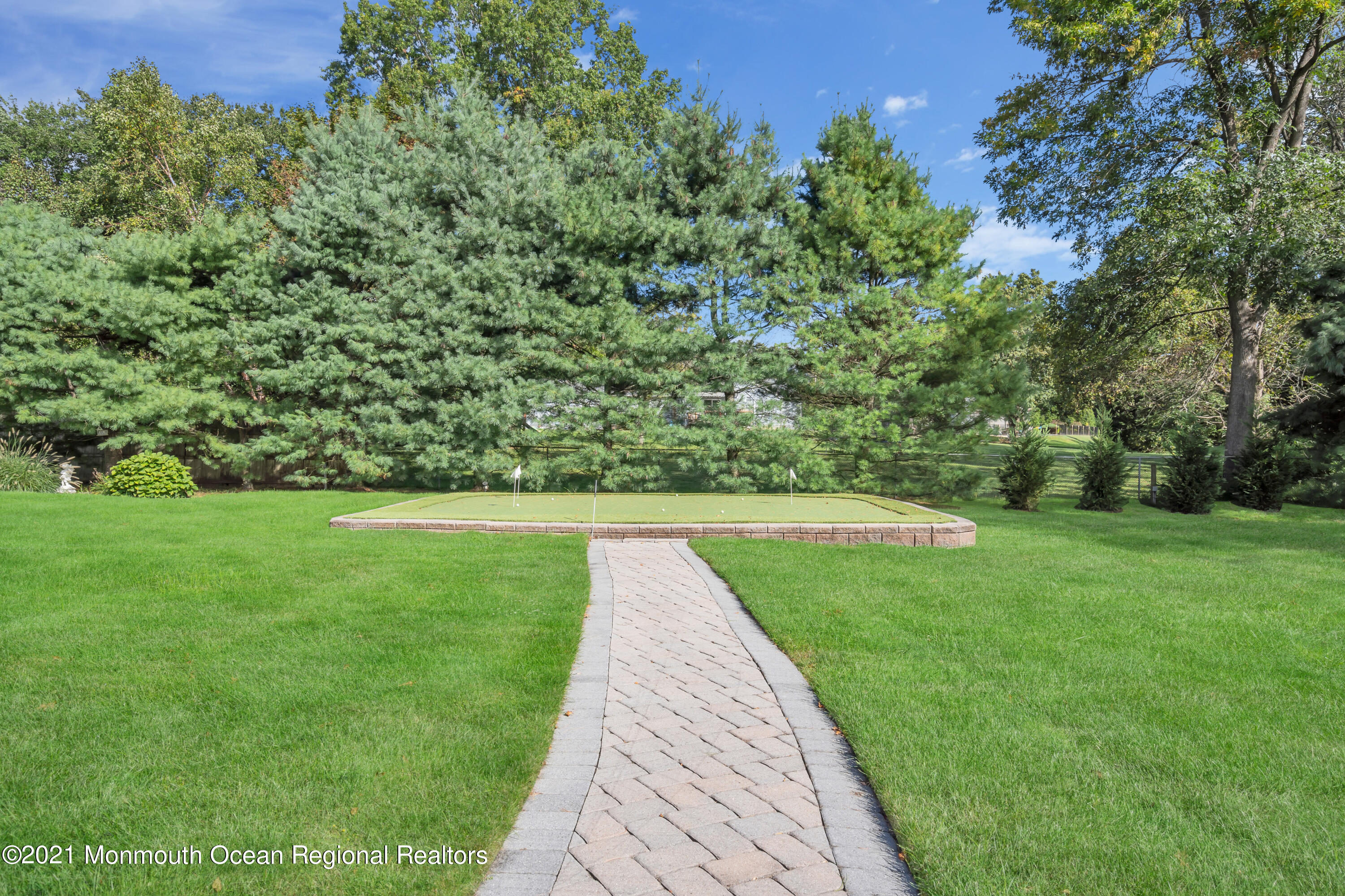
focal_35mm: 23
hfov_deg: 76.1
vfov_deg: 55.1
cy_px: 448
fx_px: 859
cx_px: 672
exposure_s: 1/80
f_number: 8
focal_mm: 23
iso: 100
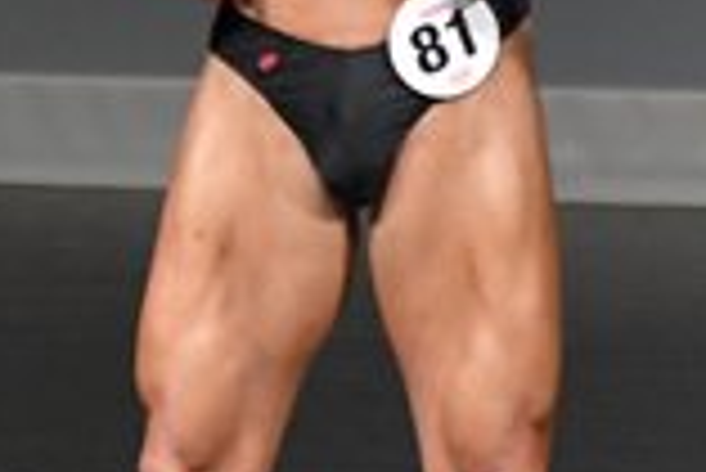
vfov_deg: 0.8
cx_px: -227
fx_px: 33428
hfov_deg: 1.2
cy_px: -31
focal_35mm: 1703
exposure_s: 1/400
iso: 5000
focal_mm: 230
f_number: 5.6
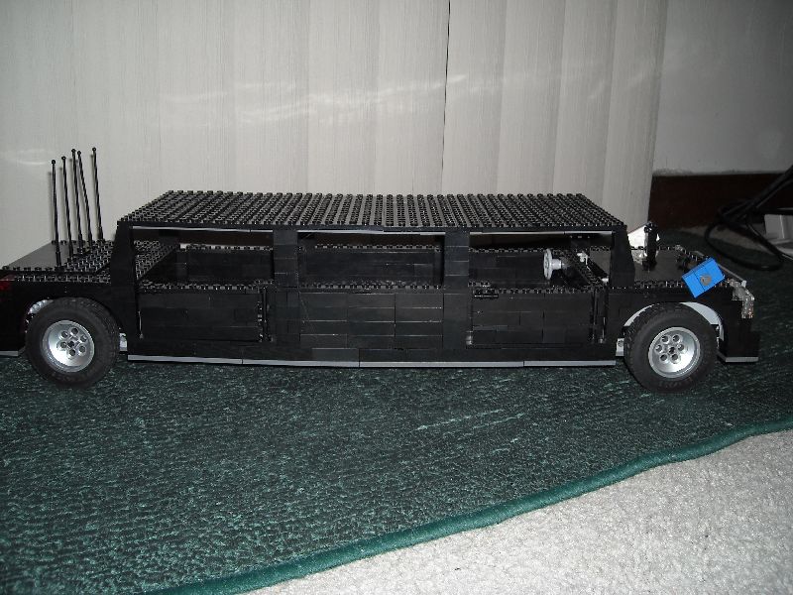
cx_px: 396
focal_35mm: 35
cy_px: 298
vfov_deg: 40.7
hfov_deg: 52.6
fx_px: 802
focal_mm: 5.7
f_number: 2.8
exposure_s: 1/60
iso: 64
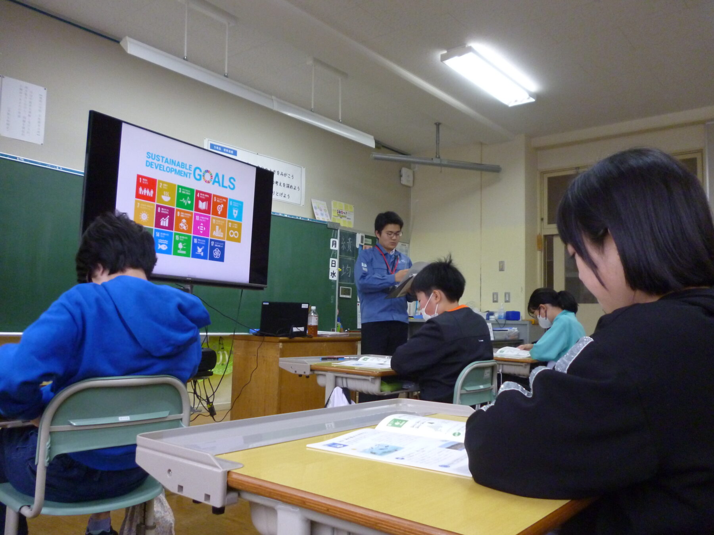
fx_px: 578
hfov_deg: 63.4
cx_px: 357
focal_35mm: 28
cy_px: 268
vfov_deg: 49.7
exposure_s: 1/40
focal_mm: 5
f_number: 3.1
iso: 400
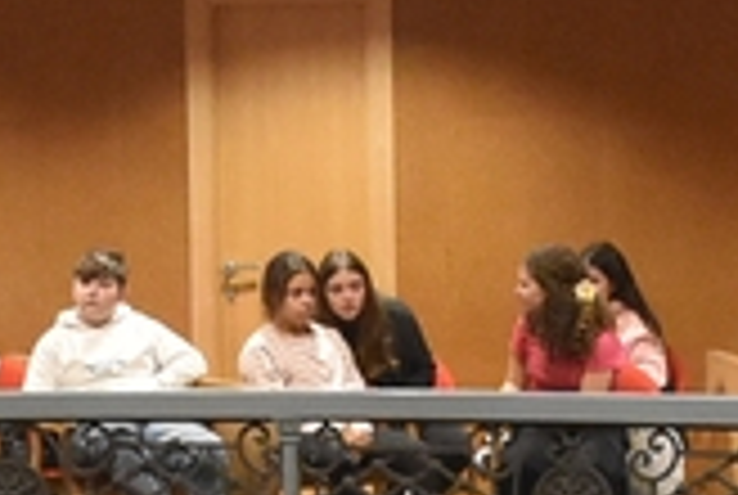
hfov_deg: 10.4
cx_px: 324
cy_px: 670
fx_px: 4046
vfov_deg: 6.9
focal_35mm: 197
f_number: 3.5
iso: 3200
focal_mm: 18
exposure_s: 1/60
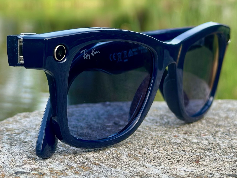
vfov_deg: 30.3
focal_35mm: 48
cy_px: 89
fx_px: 329
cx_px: 118
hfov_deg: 39.7
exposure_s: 1/880
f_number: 1.78
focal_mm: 6.86
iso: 80
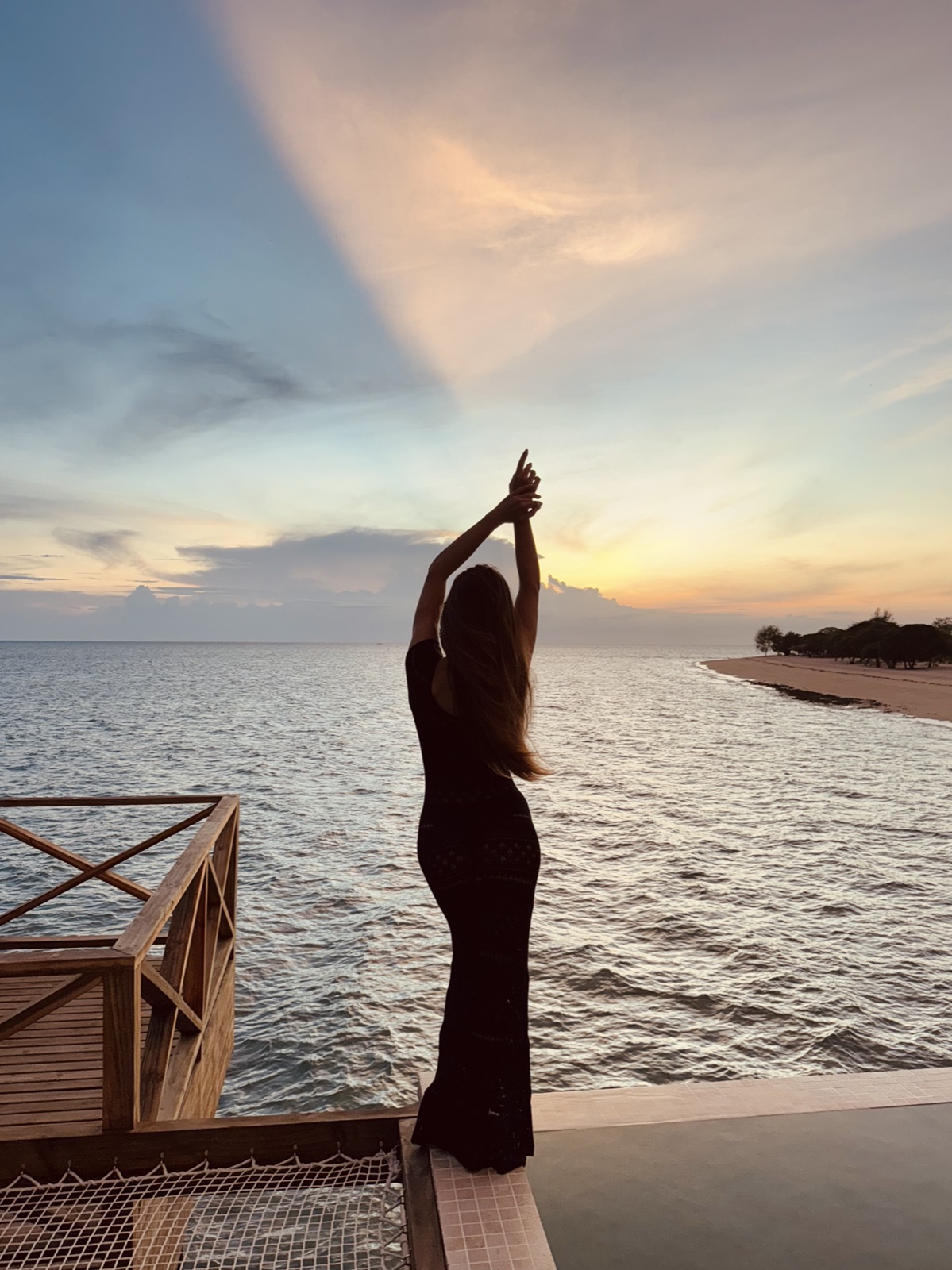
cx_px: 476
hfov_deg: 56.8
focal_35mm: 24
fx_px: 881
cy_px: 635
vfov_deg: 71.6
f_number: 1.78
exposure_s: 1/370
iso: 125
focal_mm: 6.76
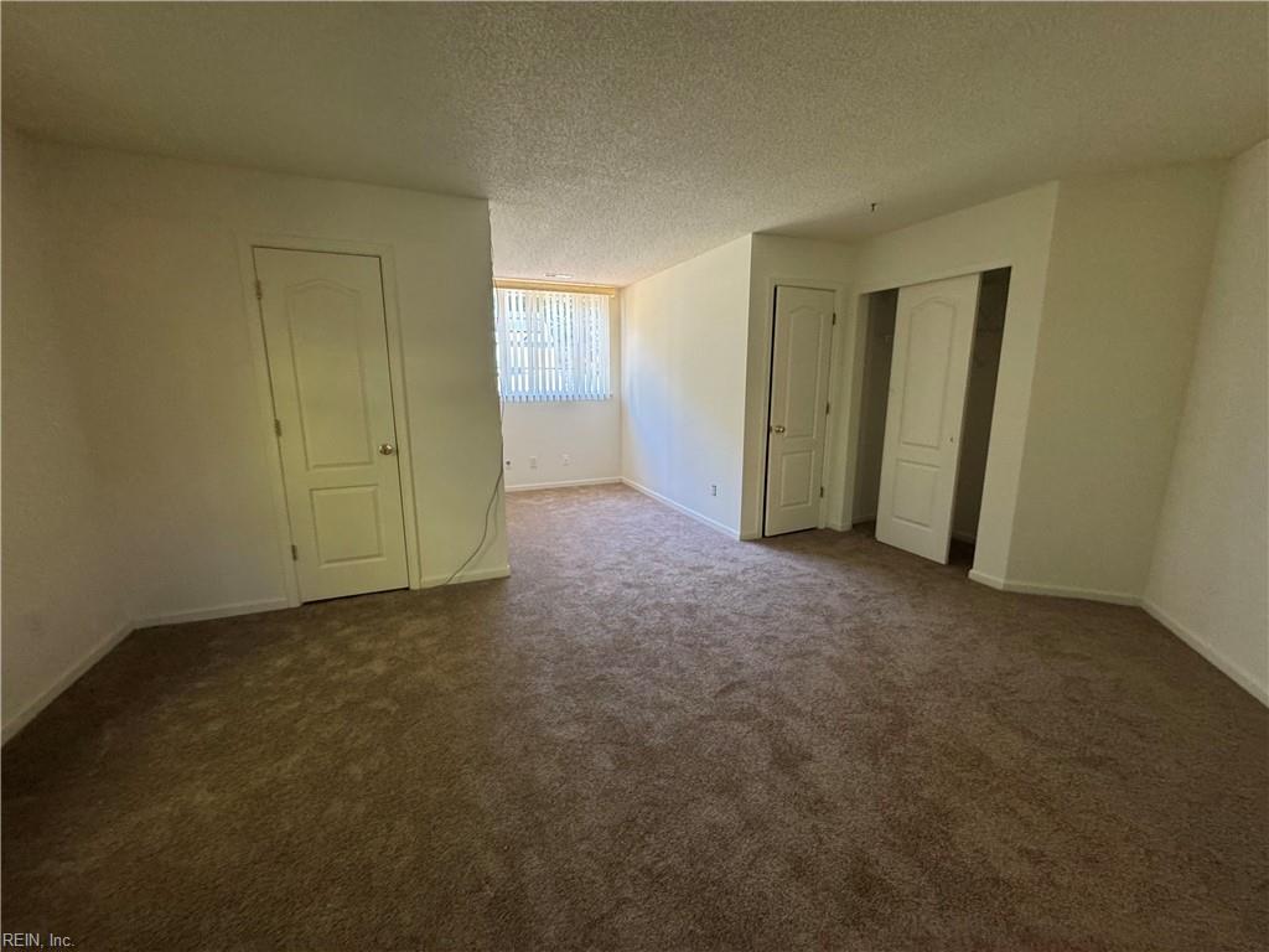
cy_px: 476
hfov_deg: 102.1
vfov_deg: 85.7
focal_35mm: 14
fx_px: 513
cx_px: 634
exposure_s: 1/60
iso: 250
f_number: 2.2
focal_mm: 2.22
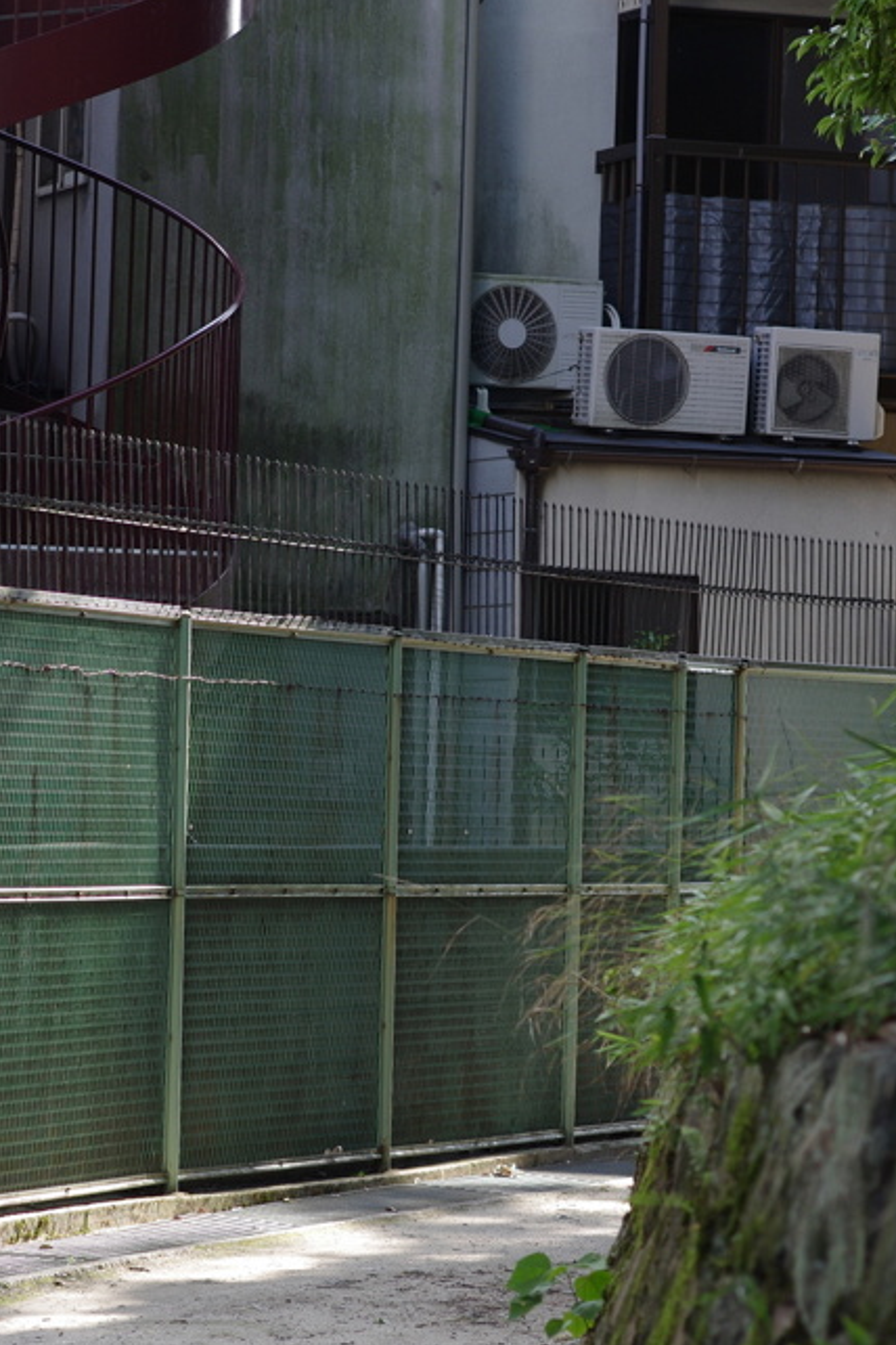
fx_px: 6234
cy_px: 654
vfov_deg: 12.3
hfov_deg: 8.2
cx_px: 165
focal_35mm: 167
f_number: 4
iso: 100
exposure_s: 1/125
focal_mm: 70
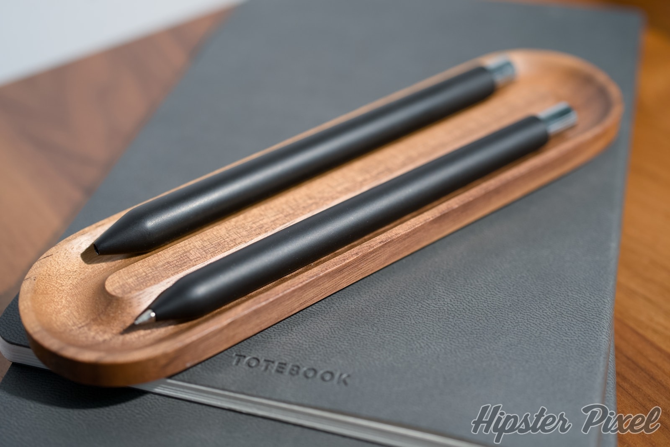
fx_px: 931
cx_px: 335
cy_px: 224
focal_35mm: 50
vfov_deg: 27.0
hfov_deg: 39.6
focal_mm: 50
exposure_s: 1/50
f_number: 3.5
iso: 500
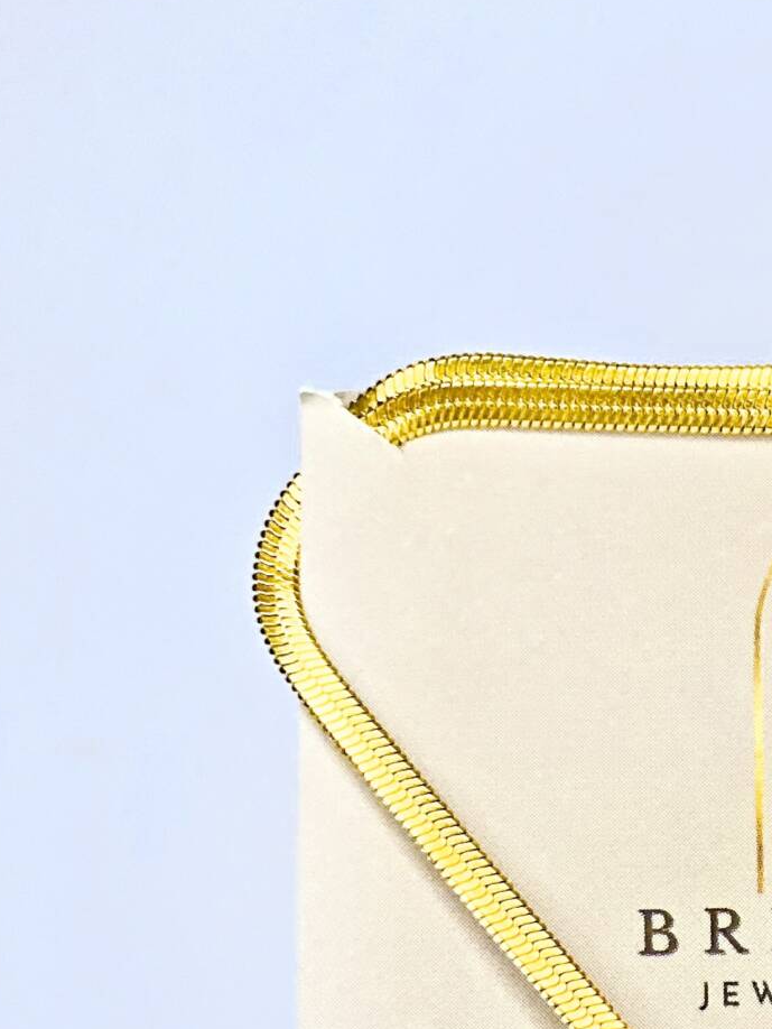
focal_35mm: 145
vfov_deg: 13.4
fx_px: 4310
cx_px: 844
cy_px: 1007
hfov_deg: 10.1
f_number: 2
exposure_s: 1/122
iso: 125
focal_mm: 6
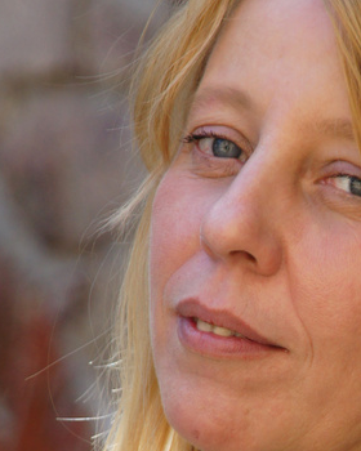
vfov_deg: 3.0
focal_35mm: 652
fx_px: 8708
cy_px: 311
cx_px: 333
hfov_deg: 2.4
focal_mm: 150
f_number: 5.6
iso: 400
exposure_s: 1/250
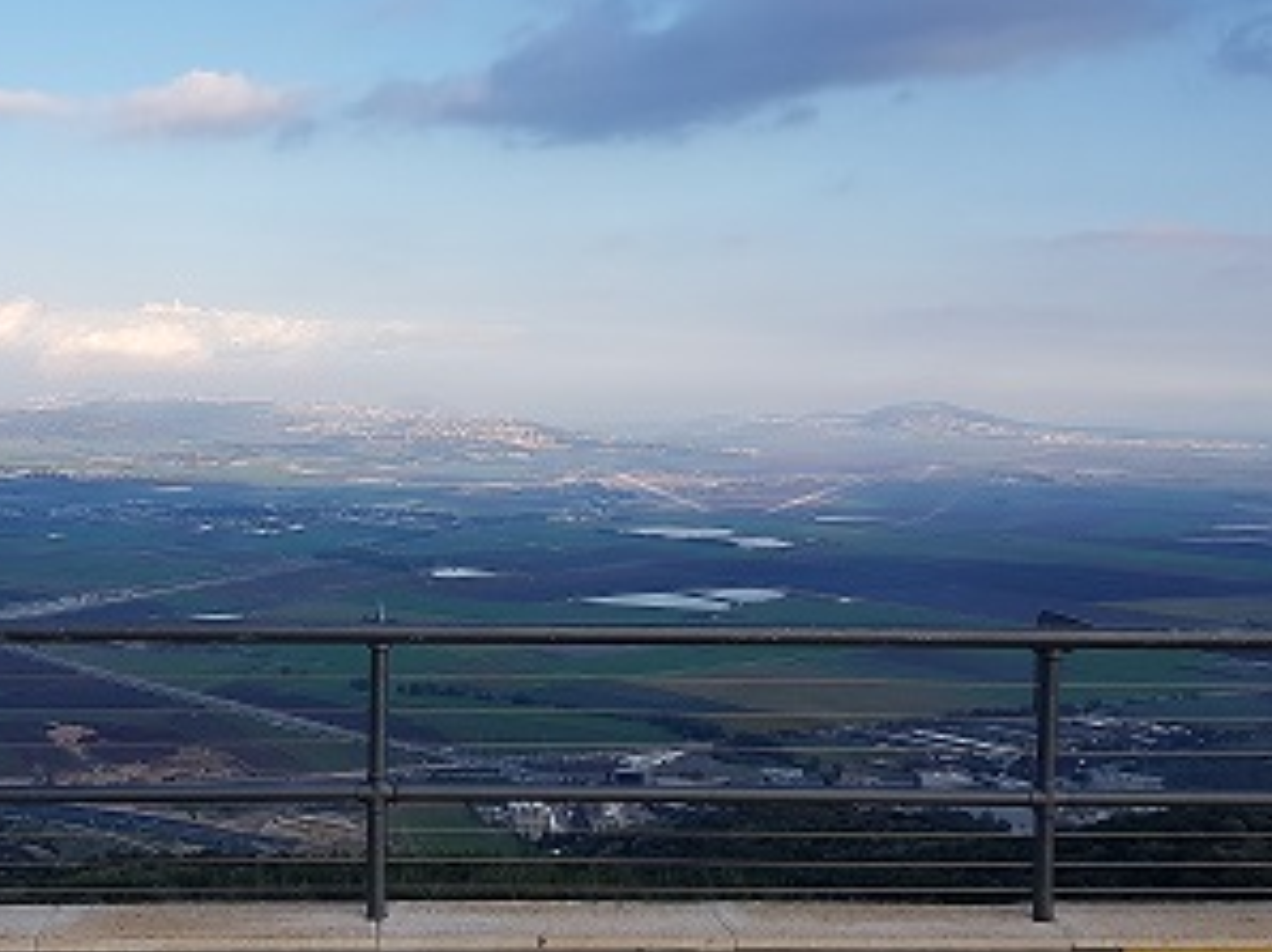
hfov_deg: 42.2
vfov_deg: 32.8
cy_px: 495
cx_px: 393
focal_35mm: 44
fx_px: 1616
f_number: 1.7
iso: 40
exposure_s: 1/1268
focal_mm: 4.3
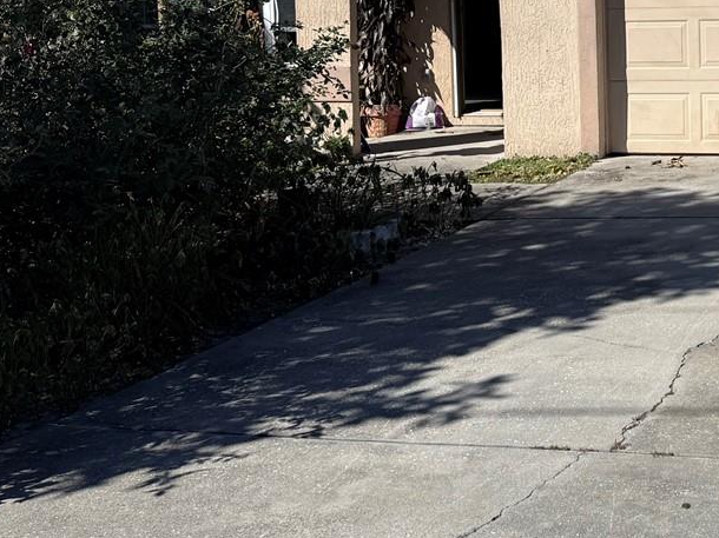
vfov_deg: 22.5
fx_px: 1308
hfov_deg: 28.9
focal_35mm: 63
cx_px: 708
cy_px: 25
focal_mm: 6.76
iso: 80
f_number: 1.78
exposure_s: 1/7353
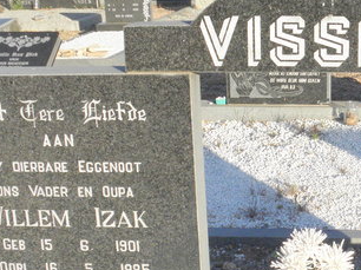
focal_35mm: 68
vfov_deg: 21.6
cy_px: 158
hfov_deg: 27.6
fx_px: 709
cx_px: 321
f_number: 6.3
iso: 200
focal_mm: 4.6
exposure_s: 1/500
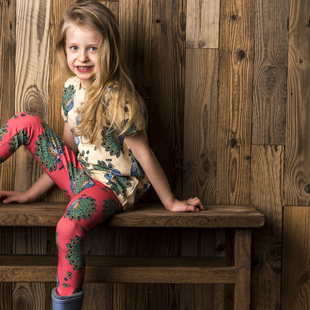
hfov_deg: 10.8
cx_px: 111
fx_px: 1631
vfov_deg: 10.9
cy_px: 174
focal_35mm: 161
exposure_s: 1/200
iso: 100
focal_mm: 85
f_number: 5.6
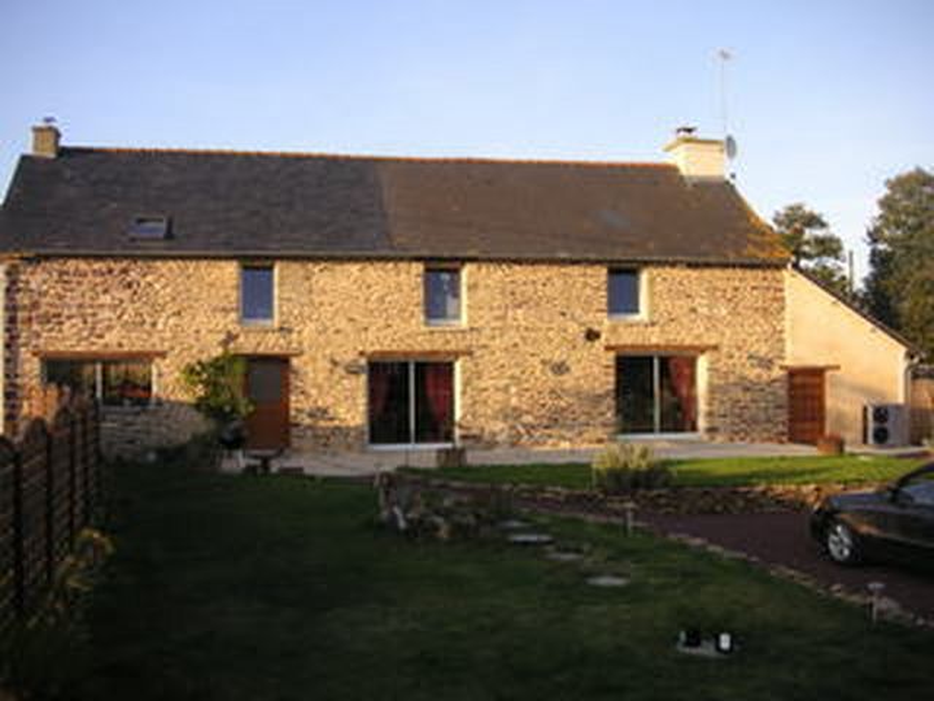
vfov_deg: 38.7
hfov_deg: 50.1
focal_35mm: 37
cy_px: 350
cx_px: 467
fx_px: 998
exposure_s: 1/350
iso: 50
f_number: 2.8
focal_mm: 6.1
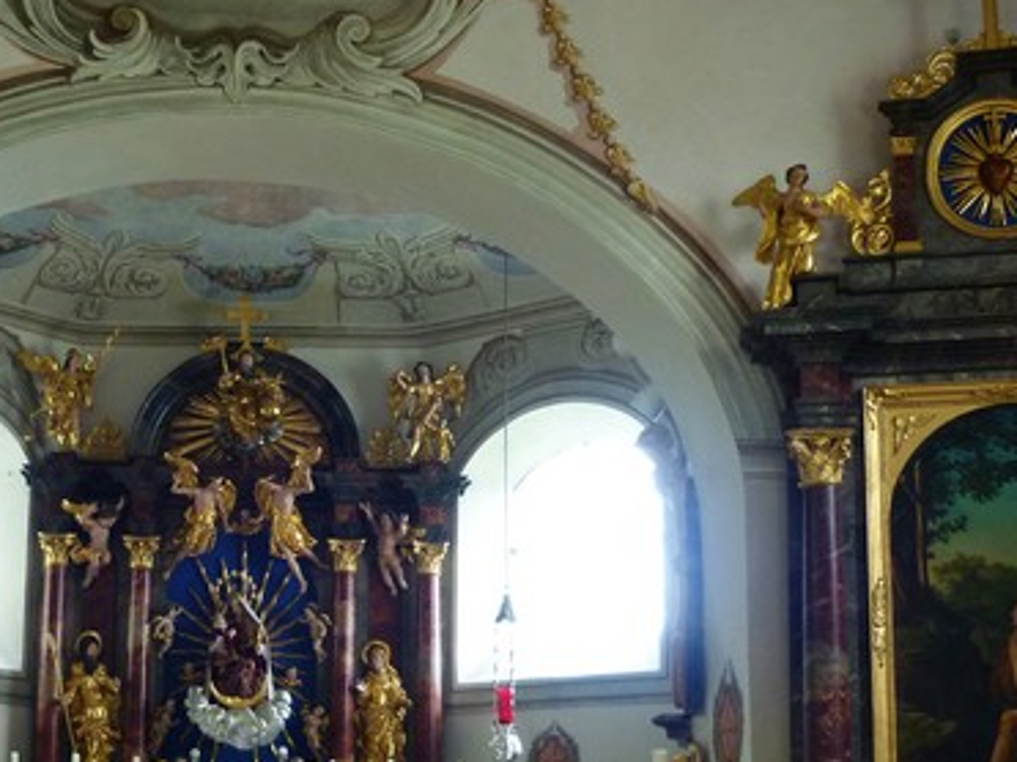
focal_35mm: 57
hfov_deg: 33.0
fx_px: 1674
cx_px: 228
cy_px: 559
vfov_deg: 25.4
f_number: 2.8
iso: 160
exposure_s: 1/30
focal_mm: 5.5
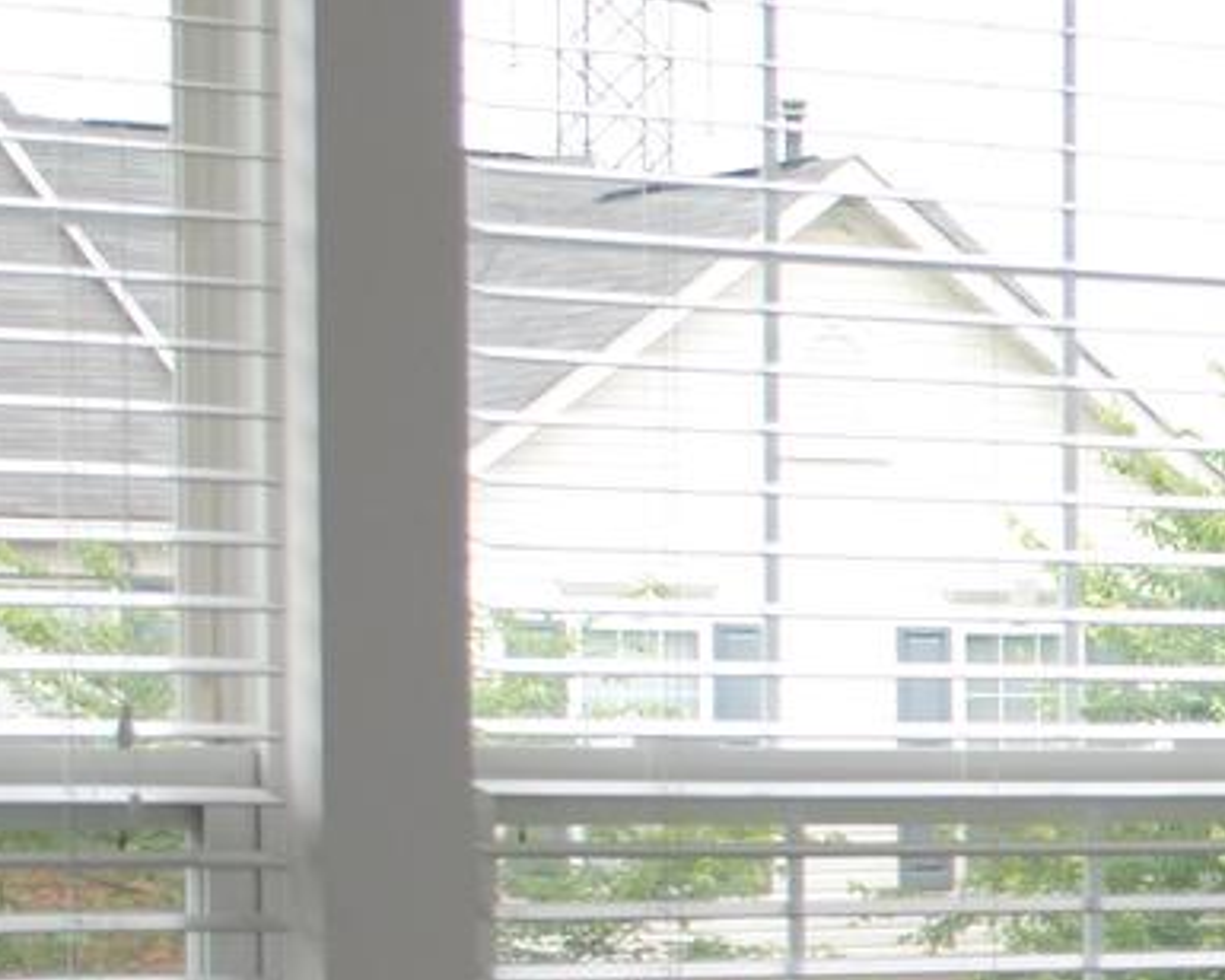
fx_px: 5438
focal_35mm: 150
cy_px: 1228
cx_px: 2323
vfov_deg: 10.1
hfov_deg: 11.7
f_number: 4
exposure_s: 1/200
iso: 100
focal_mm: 20
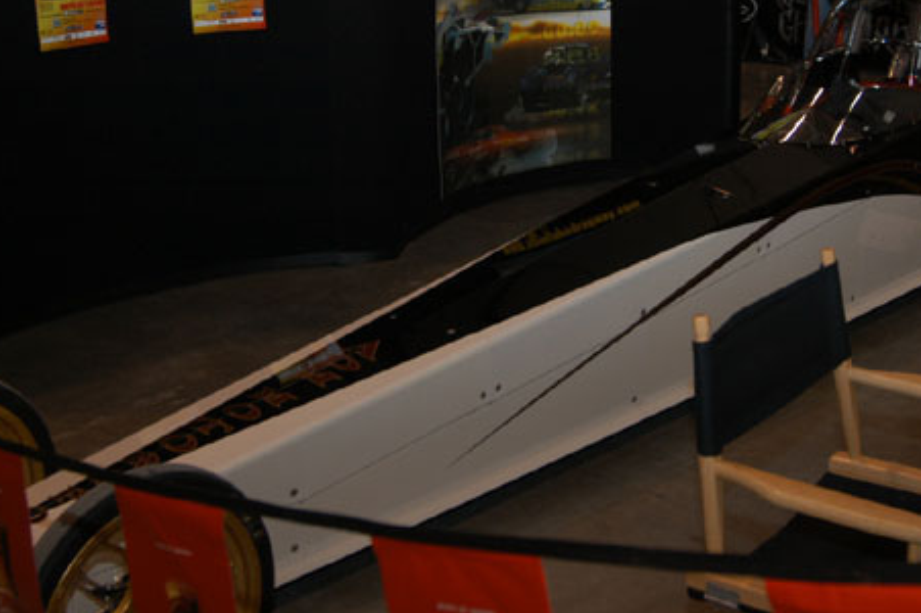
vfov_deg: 24.8
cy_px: 159
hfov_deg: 36.5
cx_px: 612
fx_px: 1380
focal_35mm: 54
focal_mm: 24
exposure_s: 1/60
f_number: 5
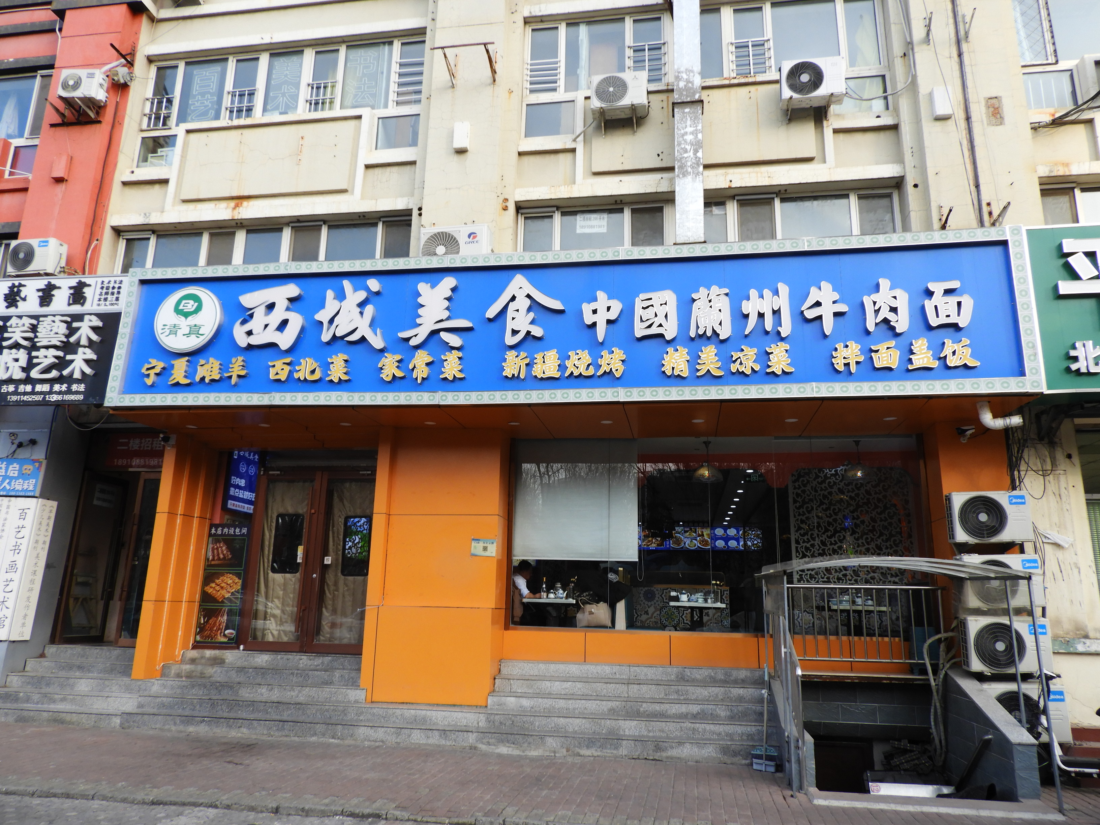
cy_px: 412
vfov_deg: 56.8
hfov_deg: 71.6
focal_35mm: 24
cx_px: 550
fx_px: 763
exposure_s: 1/250
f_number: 3.3
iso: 100
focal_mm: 4.3
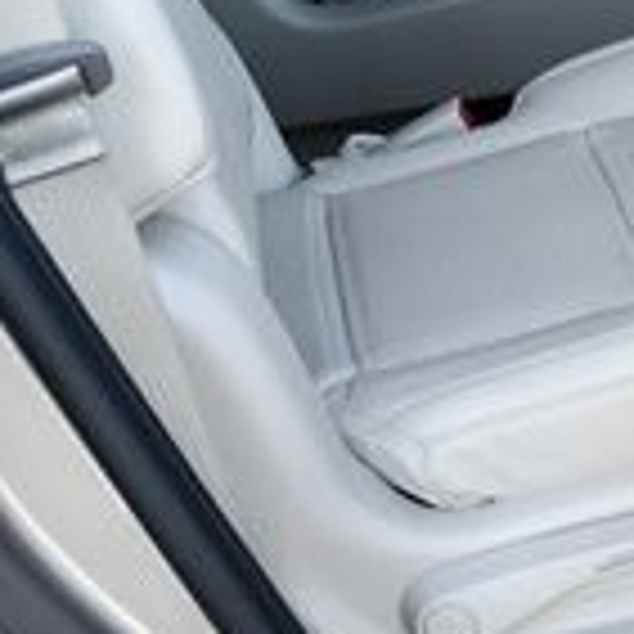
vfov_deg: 12.3
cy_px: -72
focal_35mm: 139
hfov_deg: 12.2
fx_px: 2880
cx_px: 782
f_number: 3.5
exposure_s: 1/250
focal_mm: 18
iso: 640
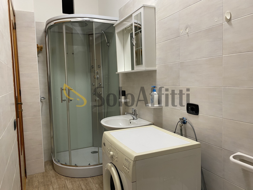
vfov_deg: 53.1
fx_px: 190
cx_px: 126
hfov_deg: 67.3
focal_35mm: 26
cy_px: 95
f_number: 1.8
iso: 125
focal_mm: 4.25
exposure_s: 1/68
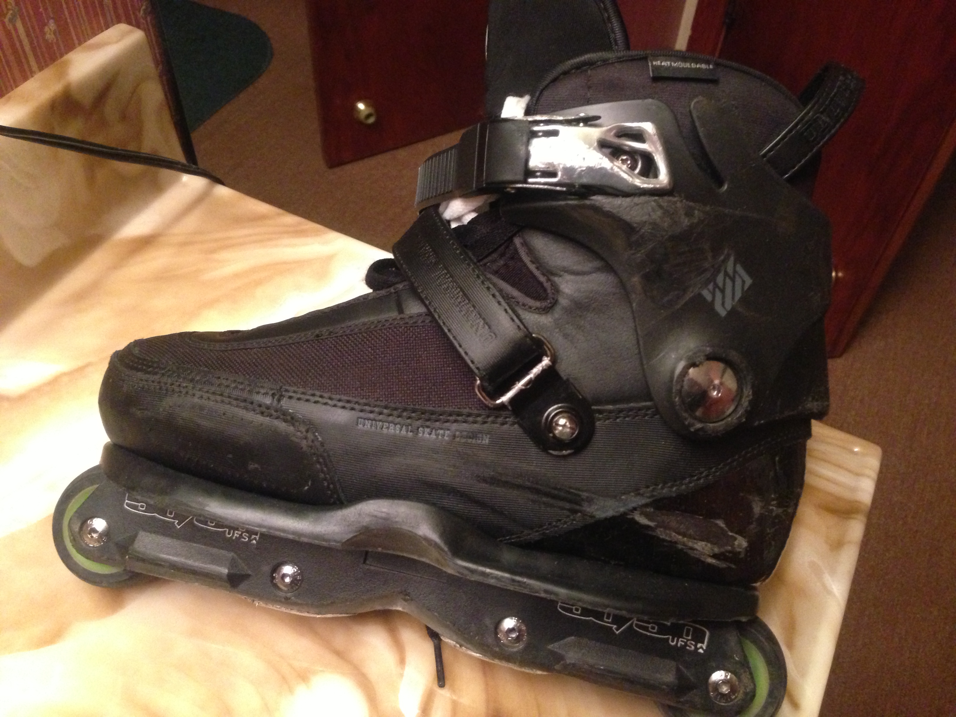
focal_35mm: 33
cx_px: 478
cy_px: 358
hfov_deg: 55.4
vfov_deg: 42.9
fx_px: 911
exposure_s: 1/15
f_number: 2.4
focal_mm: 4.13
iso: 640
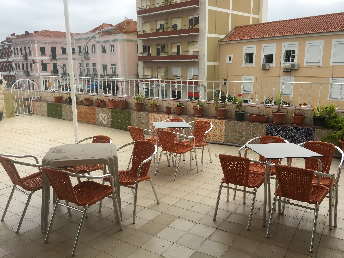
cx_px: 172
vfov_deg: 48.2
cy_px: 129
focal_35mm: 29
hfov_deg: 61.7
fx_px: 288
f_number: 2.2
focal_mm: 4.15
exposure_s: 1/1326
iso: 25
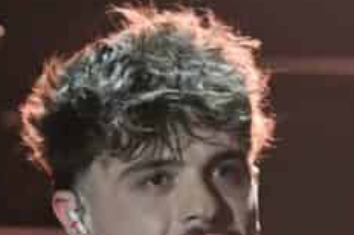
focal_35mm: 1856
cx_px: 276
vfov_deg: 0.7
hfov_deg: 1.1
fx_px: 18225
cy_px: 314
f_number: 4
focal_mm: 280
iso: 4000
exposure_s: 1/100
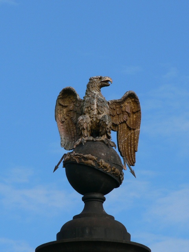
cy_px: 126
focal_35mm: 301
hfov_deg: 4.9
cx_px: 94
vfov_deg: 6.6
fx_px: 2191
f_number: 5.6
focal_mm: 50.1
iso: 80
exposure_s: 1/400
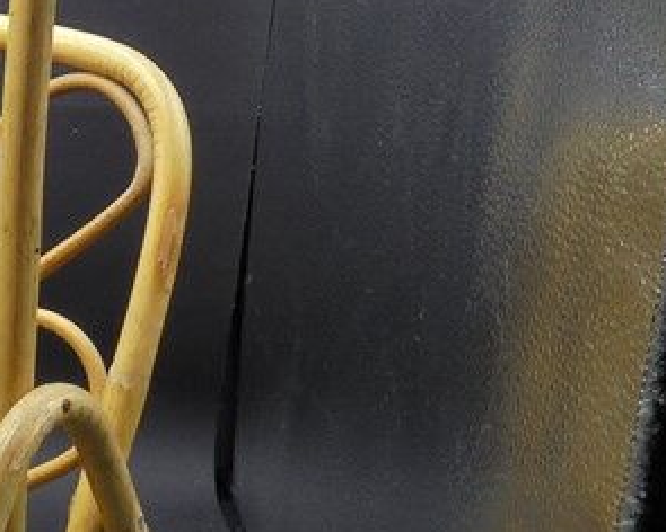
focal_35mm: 113
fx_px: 2227
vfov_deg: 13.6
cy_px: 342
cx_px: -289
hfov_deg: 15.8
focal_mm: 6.9
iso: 100
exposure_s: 1/60
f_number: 4.2
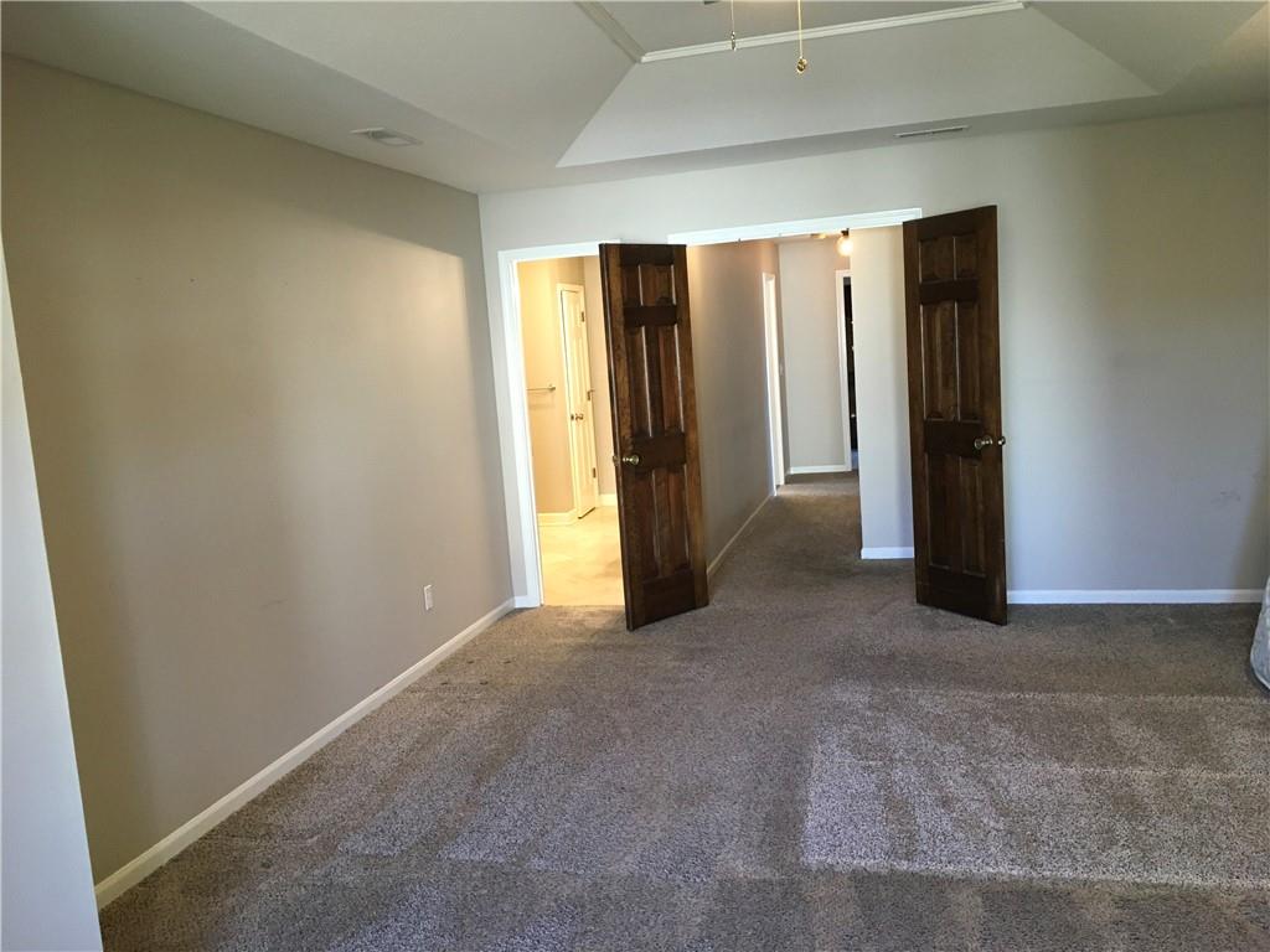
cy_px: 476
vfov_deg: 48.2
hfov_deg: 61.7
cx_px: 635
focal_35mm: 29
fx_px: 1064
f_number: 2.2
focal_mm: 4.15
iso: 125
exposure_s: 1/30
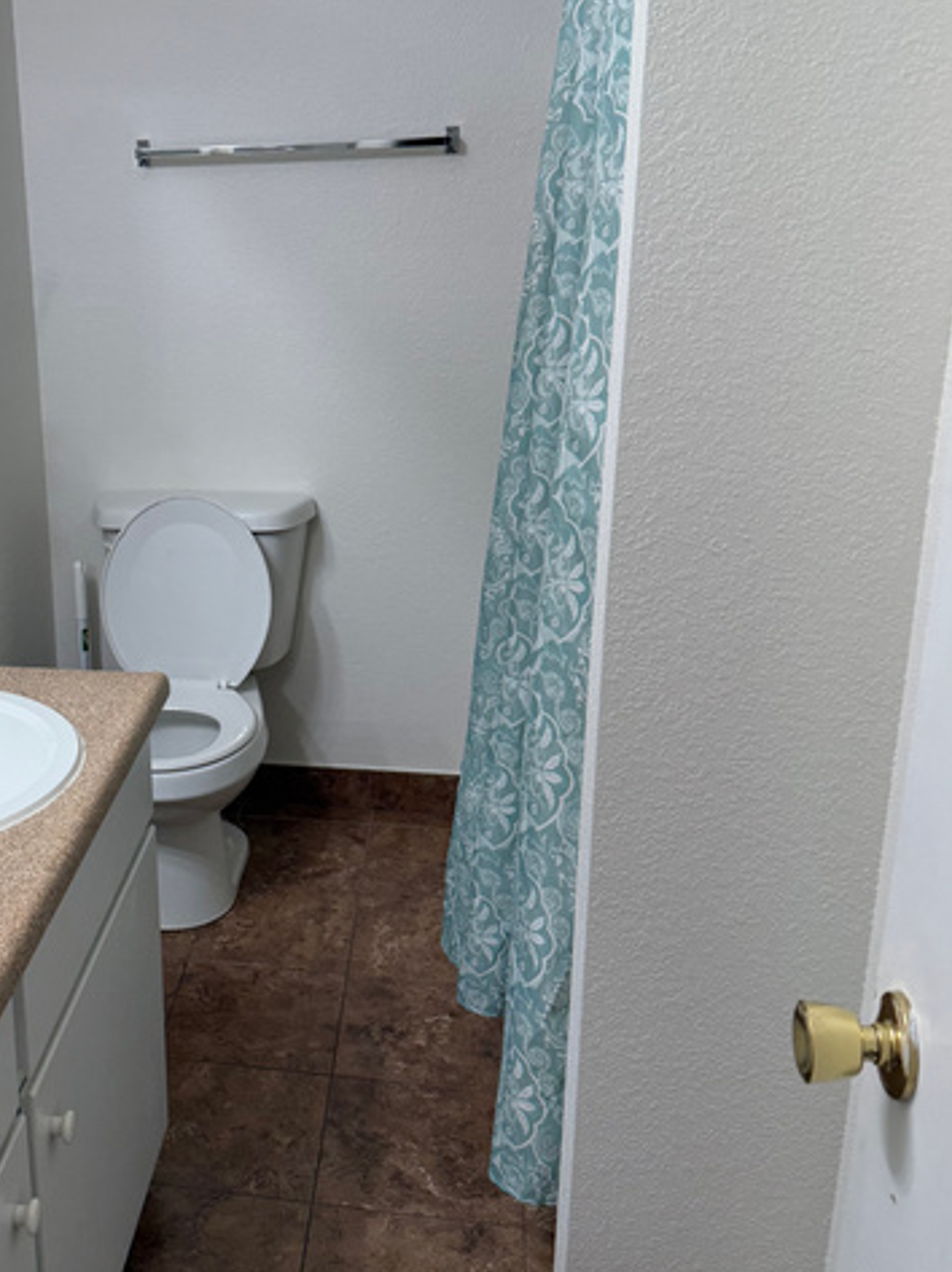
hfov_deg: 35.6
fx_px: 1432
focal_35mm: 39
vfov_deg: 47.9
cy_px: 632
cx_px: 188
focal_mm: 6.76
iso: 100
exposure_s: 1/120
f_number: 1.78
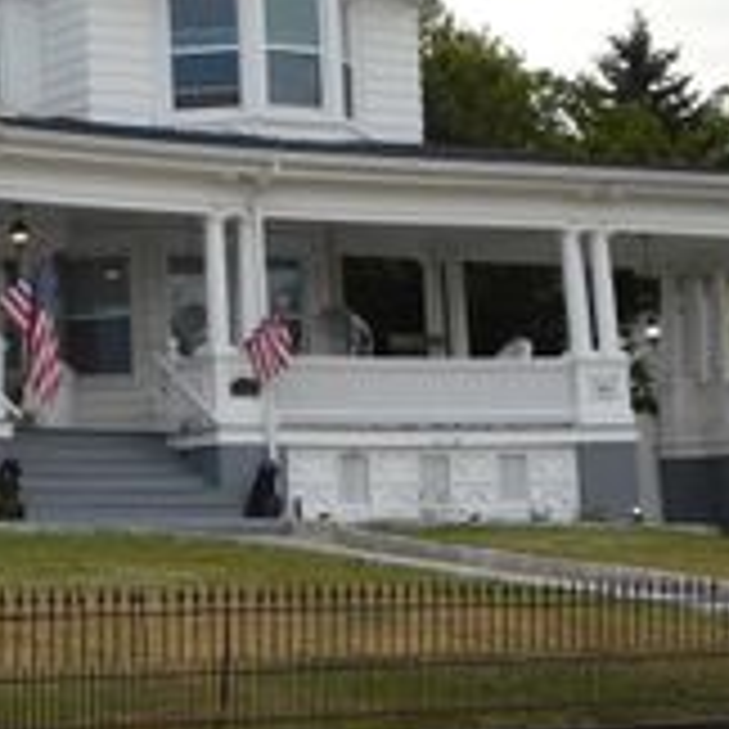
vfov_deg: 13.9
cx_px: -40
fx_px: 2931
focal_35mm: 123
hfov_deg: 13.9
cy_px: -29
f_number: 3.7
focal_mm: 8
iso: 125
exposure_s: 1/250
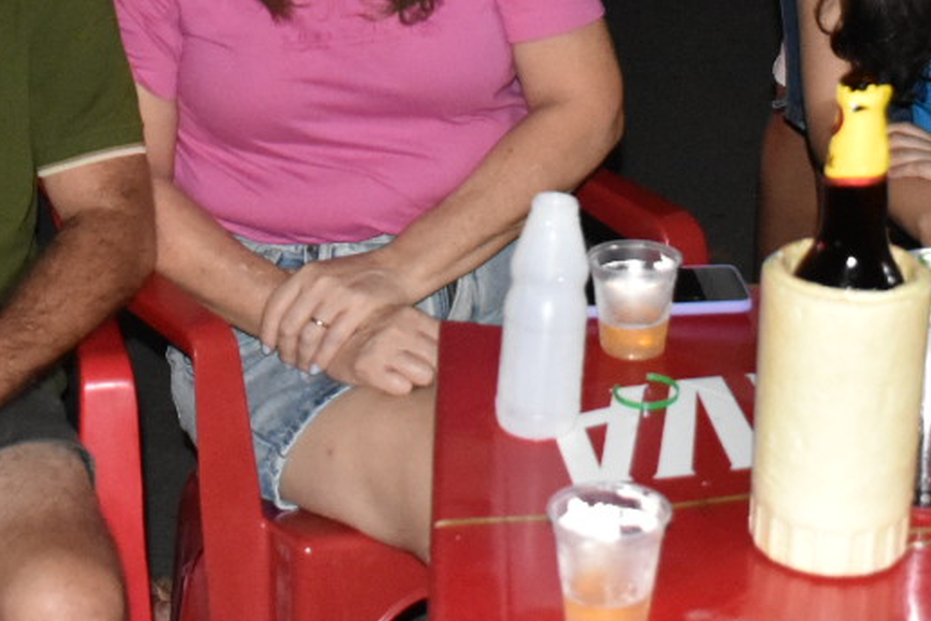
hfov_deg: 21.6
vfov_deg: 13.8
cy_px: -252
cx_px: 574
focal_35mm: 94
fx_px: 2431
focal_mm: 20
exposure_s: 1/100
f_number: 3.5
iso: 3200
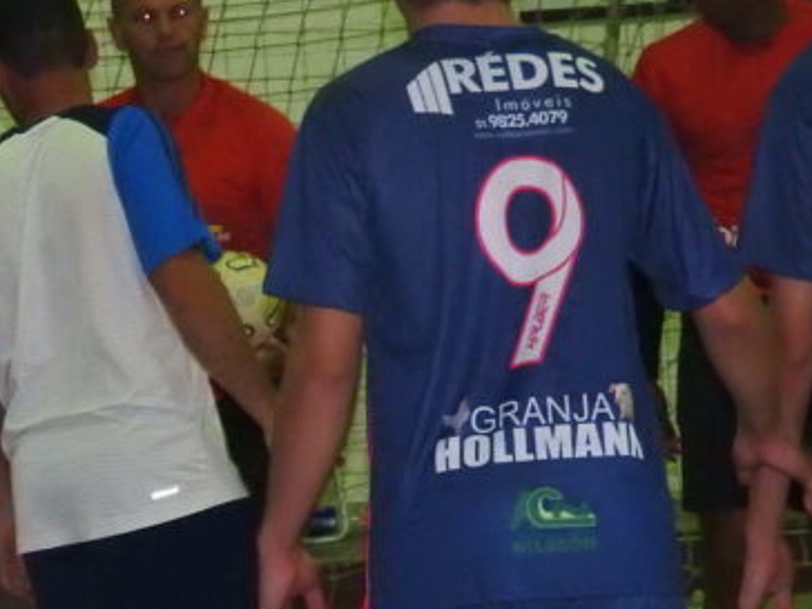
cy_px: 571
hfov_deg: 5.2
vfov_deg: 3.9
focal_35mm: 380
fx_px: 8914
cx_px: 47
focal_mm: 32.2
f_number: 5.3
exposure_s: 1/60
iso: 1600
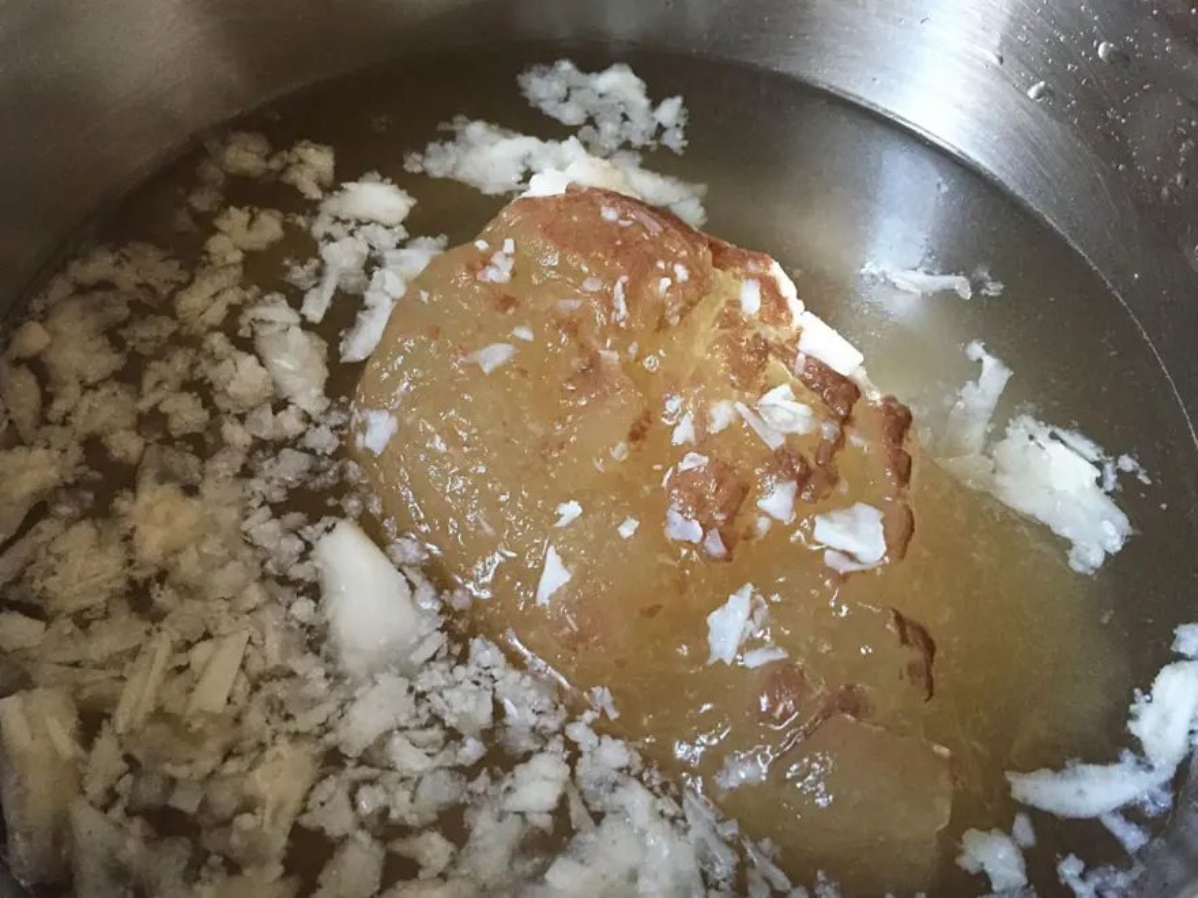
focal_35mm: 29
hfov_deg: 61.7
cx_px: 599
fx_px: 1004
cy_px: 449
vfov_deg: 48.2
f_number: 2.2
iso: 250
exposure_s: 1/20
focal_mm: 4.15
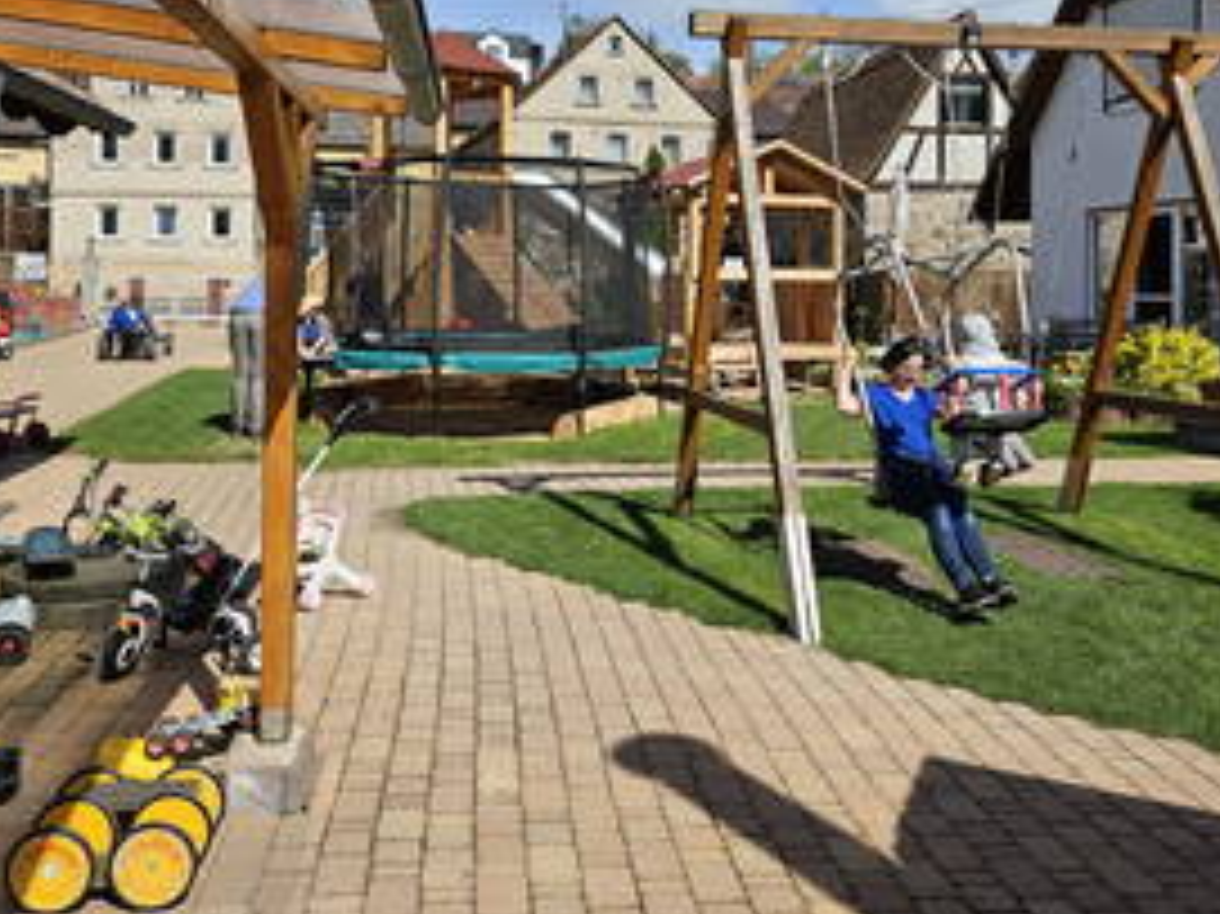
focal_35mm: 34
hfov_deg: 54.0
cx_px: 585
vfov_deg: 40.8
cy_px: 257
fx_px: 1198
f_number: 1.8
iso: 25
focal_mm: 5.4
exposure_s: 1/2289
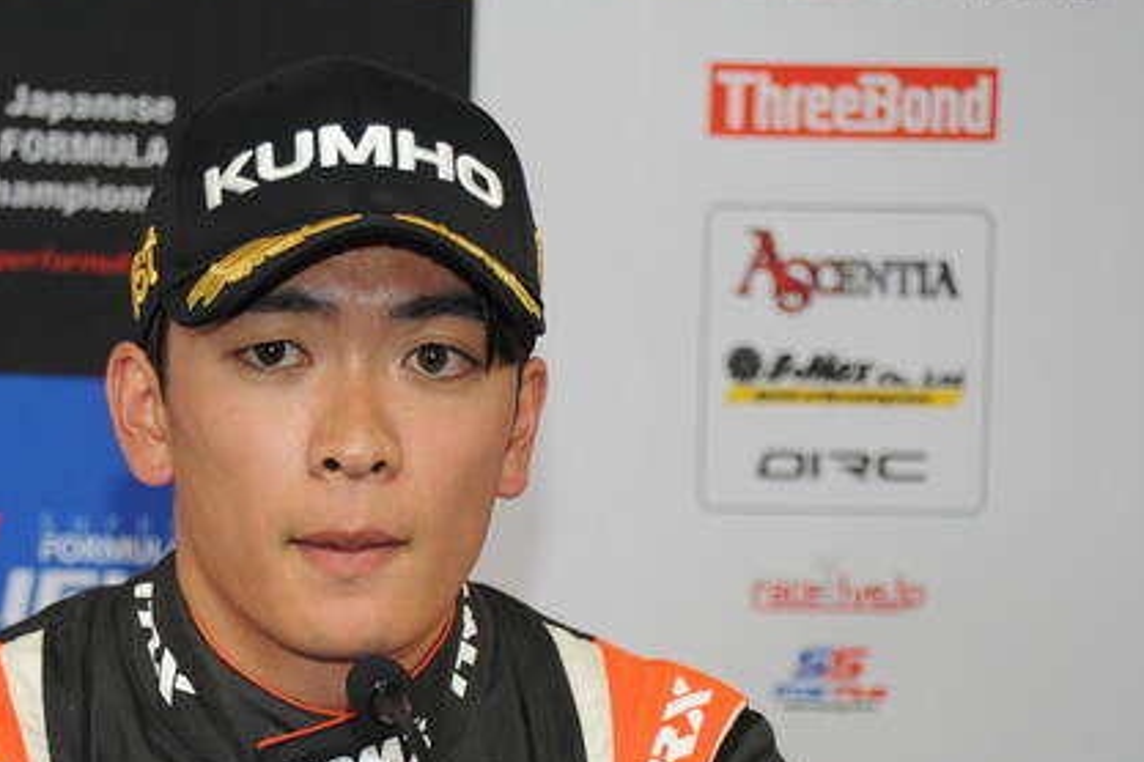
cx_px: 348
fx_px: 8230
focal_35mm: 259
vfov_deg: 5.3
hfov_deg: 7.9
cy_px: 578
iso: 1600
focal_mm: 150
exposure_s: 1/250
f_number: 5.6
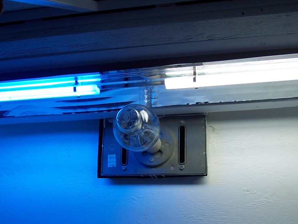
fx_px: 431
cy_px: 134
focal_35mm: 50
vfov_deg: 29.0
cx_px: 147
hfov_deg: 38.2
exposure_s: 1/125
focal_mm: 6.3
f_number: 2.8
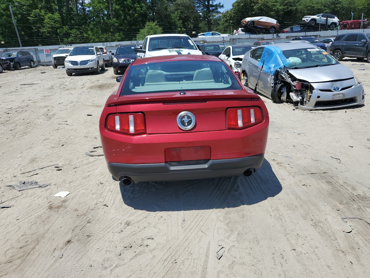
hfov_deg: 67.3
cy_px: 139
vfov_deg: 53.1
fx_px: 278
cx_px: 185
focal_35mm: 26
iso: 50
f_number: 1.5
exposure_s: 1/5000
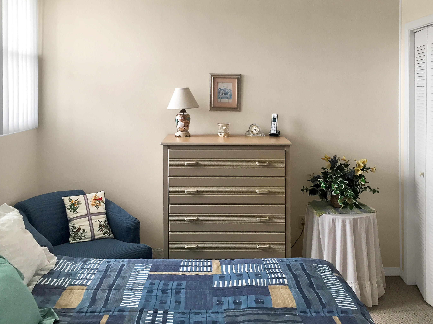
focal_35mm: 32
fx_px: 400
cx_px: 217
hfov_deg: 56.8
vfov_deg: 44.1
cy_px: 148
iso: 32
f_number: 2.2
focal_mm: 4.15
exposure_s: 1/30
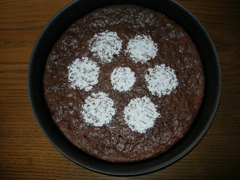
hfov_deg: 49.0
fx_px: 264
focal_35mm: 38
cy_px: 90
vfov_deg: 37.8
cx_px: 120
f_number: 2.8
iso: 64
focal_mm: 7.8
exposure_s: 1/60.1
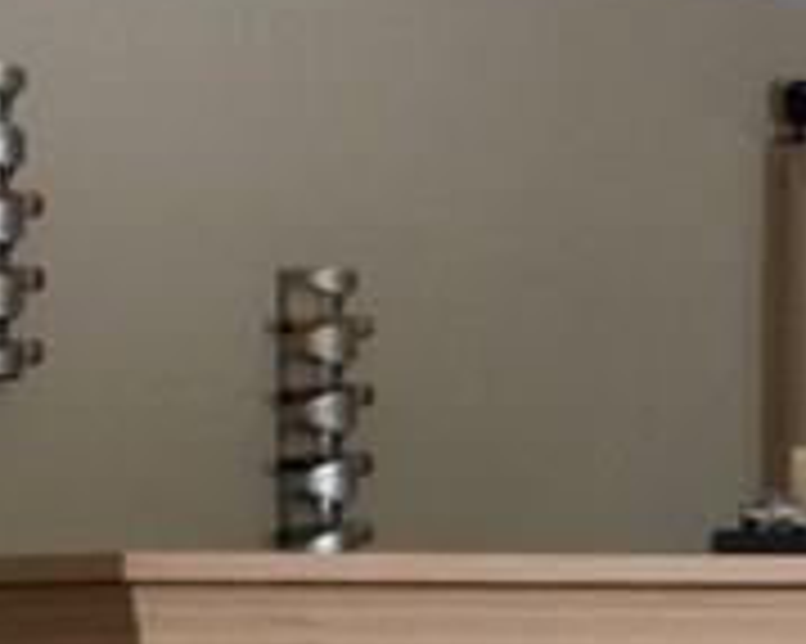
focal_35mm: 173
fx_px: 4125
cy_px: 658
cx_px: 1063
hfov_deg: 10.9
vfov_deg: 8.9
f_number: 2.4
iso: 25
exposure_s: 1/40
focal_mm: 3.3
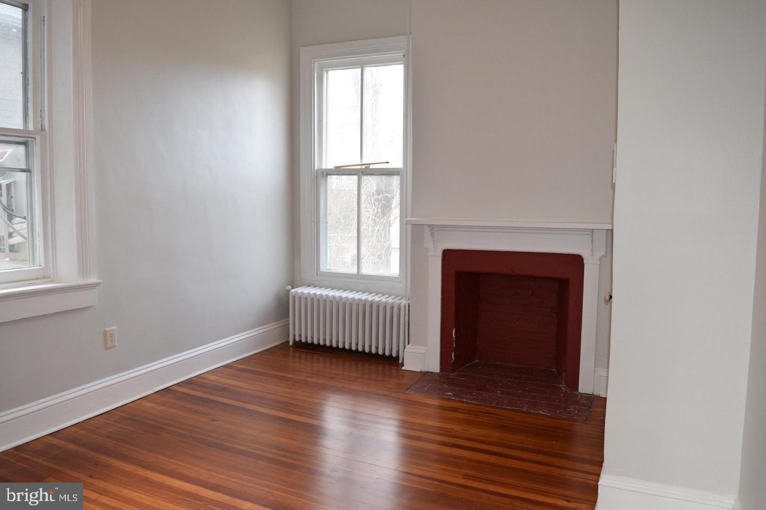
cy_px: 255
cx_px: 383
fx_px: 574
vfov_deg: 47.9
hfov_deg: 67.4
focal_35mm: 27
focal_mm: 18
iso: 800
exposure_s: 1/100
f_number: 5
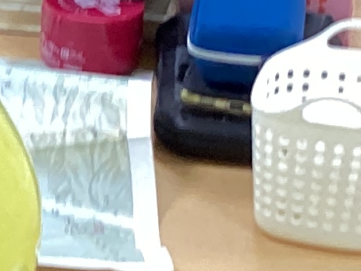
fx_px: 2324
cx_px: -314
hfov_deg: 8.5
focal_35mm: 223
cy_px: 175
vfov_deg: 6.7
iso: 125
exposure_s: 1/50
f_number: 2.4
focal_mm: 3.3
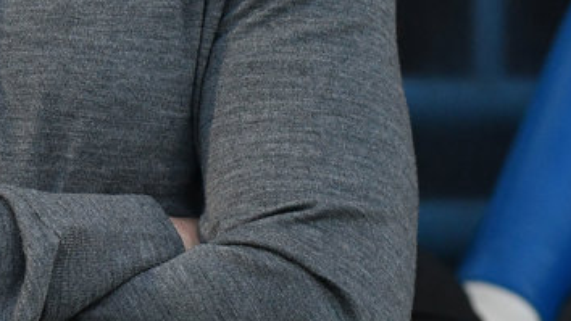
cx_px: -277
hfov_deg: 2.5
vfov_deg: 1.4
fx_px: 12898
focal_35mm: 852
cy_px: -194
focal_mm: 240
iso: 1600
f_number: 5
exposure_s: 1/500
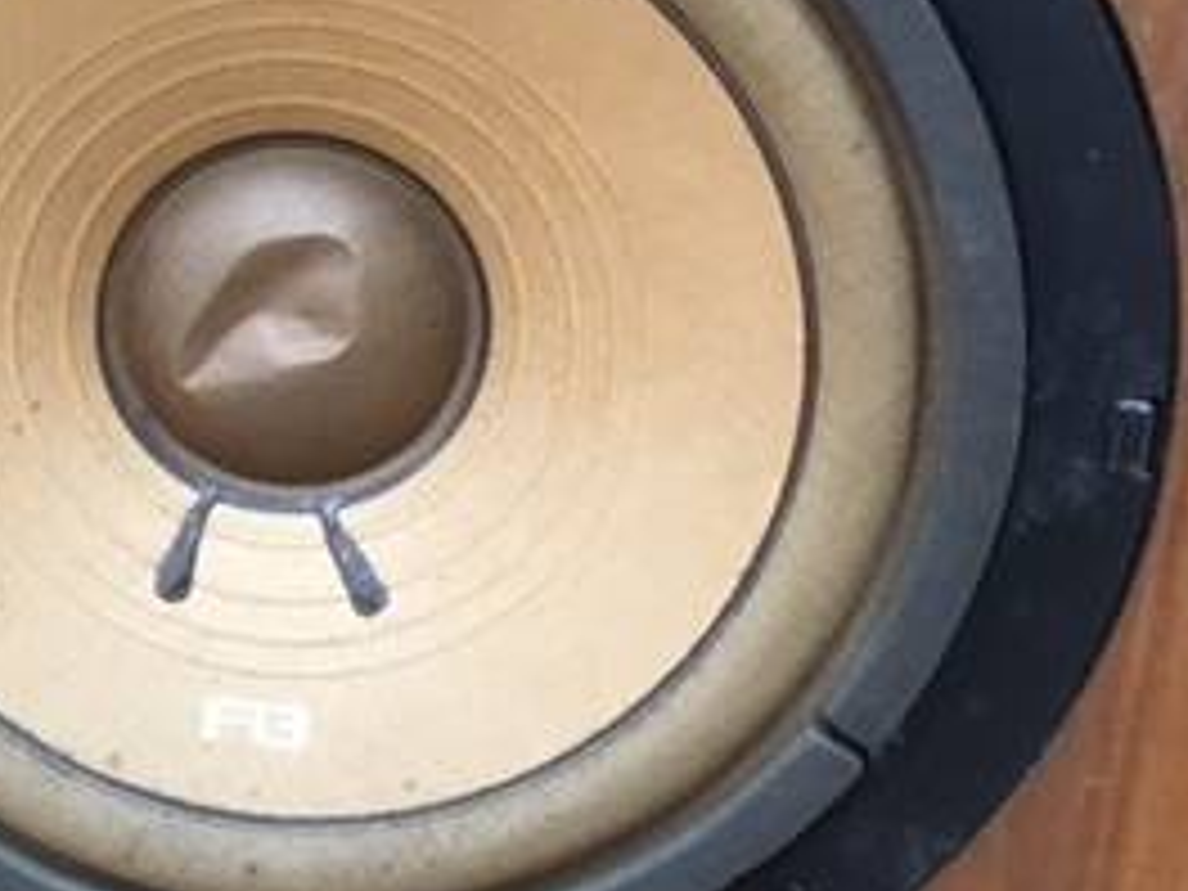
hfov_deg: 27.0
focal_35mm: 66
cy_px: 333
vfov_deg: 22.2
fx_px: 2265
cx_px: -122
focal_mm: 4.15
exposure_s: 1/30
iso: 200
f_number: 2.2
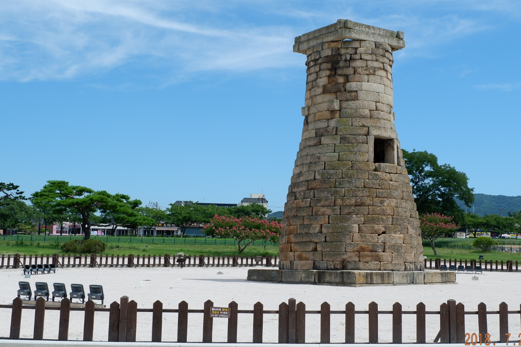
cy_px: 152
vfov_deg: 27.0
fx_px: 724
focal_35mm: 50
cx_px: 297
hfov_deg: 39.5
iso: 200
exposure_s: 1/450
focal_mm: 25.6
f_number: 9
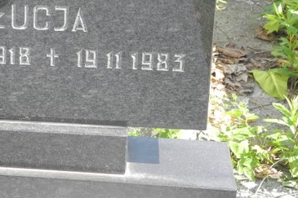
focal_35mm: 139
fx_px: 1150
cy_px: -4
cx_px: 4
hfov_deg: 14.5
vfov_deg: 9.8
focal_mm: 13
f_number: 3.5
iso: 100
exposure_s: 1/160
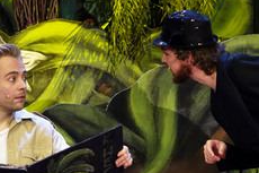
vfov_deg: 3.5
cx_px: 83
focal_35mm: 393
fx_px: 2825
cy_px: 121
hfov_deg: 5.2
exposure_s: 1/200
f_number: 5.6
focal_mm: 200
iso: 1600
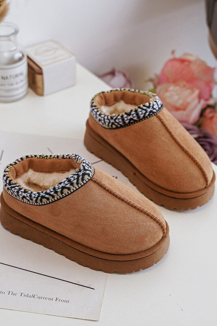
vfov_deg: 45.4
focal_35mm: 43
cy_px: 163
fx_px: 389
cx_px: 108
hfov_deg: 31.2
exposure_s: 1/100
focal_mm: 43
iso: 500
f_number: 4
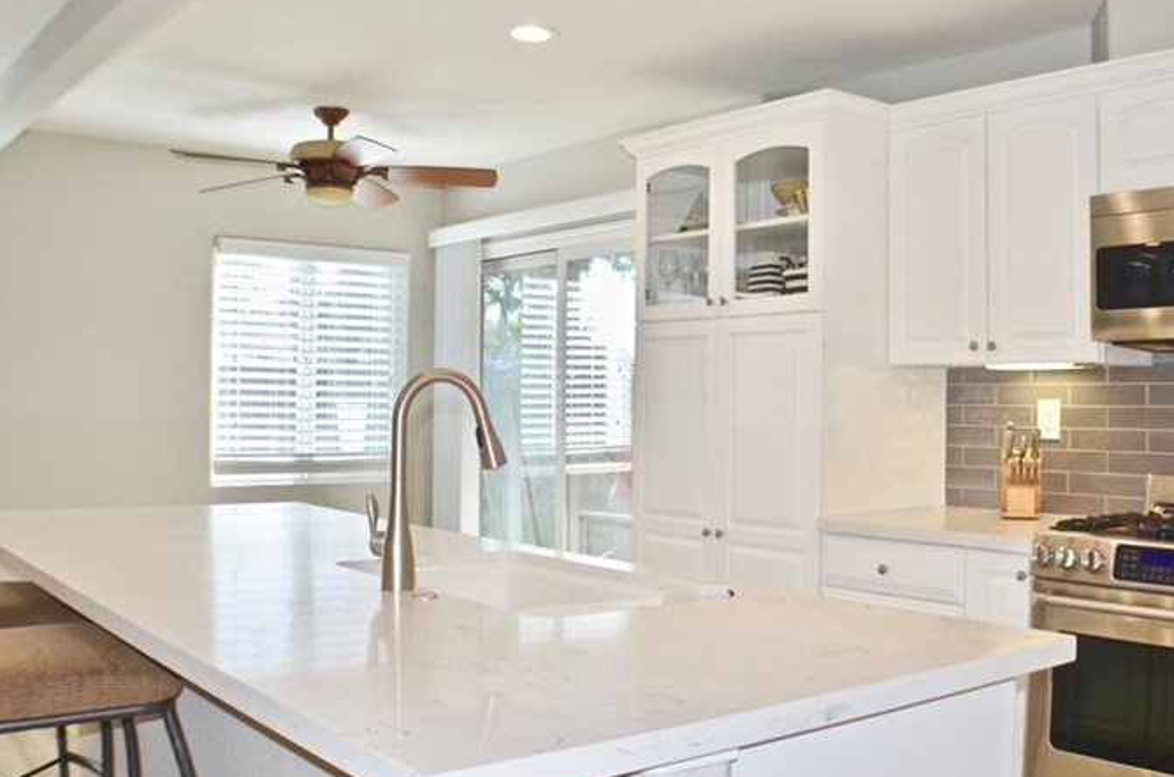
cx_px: 673
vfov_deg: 29.1
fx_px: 1497
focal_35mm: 46
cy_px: 381
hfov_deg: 42.7
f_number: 3.8
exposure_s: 1/60
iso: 110
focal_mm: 20
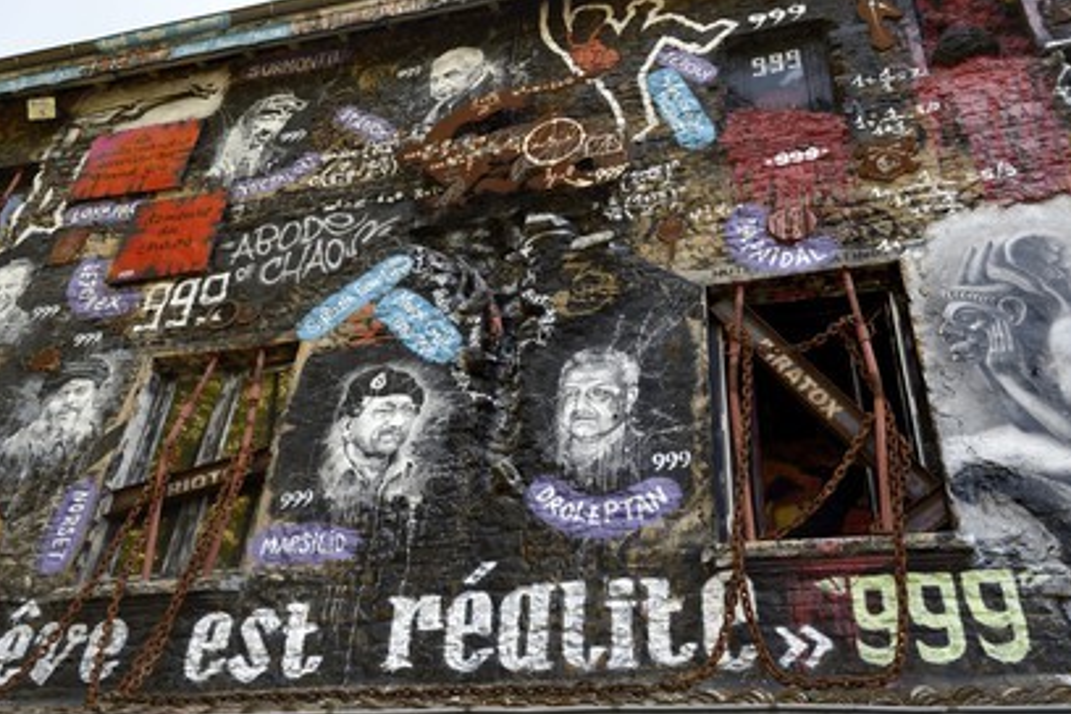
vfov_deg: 37.9
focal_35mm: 35
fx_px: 1041
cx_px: 528
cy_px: 360
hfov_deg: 54.4
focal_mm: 34
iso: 200
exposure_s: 1/200
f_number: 5
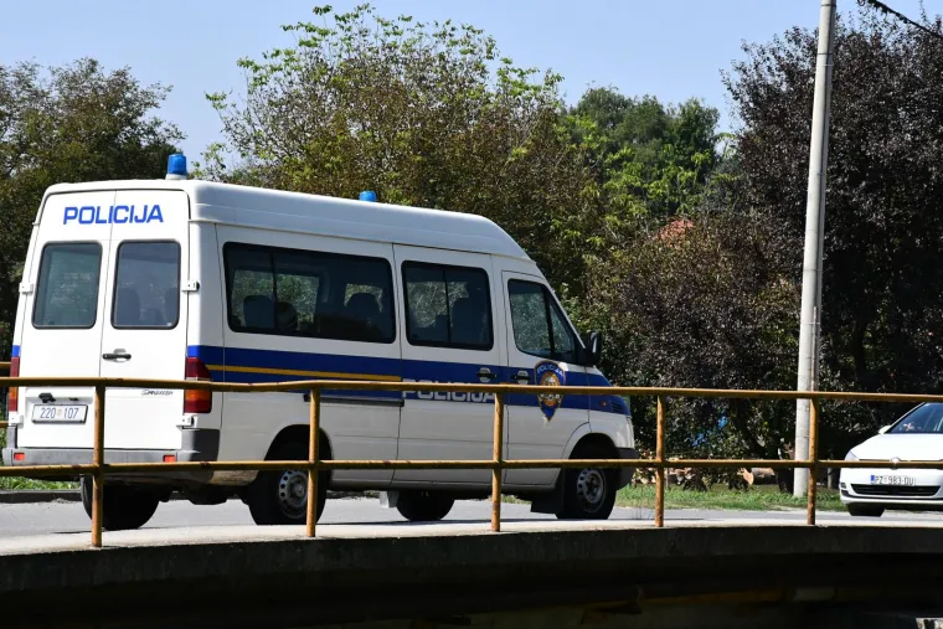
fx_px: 3327
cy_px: 314
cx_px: 472
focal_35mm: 127
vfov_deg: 10.8
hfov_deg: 16.1
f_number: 14
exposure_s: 1/3200
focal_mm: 85
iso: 3200
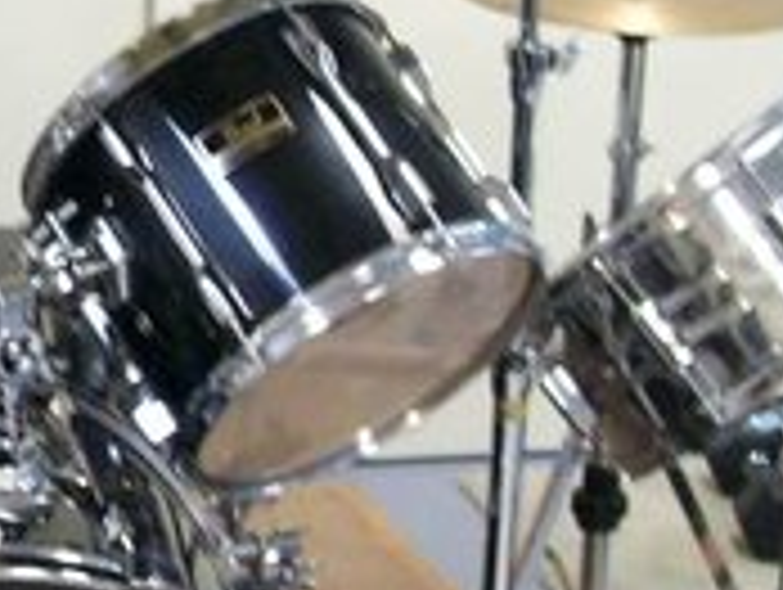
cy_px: 275
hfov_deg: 15.6
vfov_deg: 12.0
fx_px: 2809
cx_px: 9
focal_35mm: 124
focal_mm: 6
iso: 160
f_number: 2.7
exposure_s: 1/8
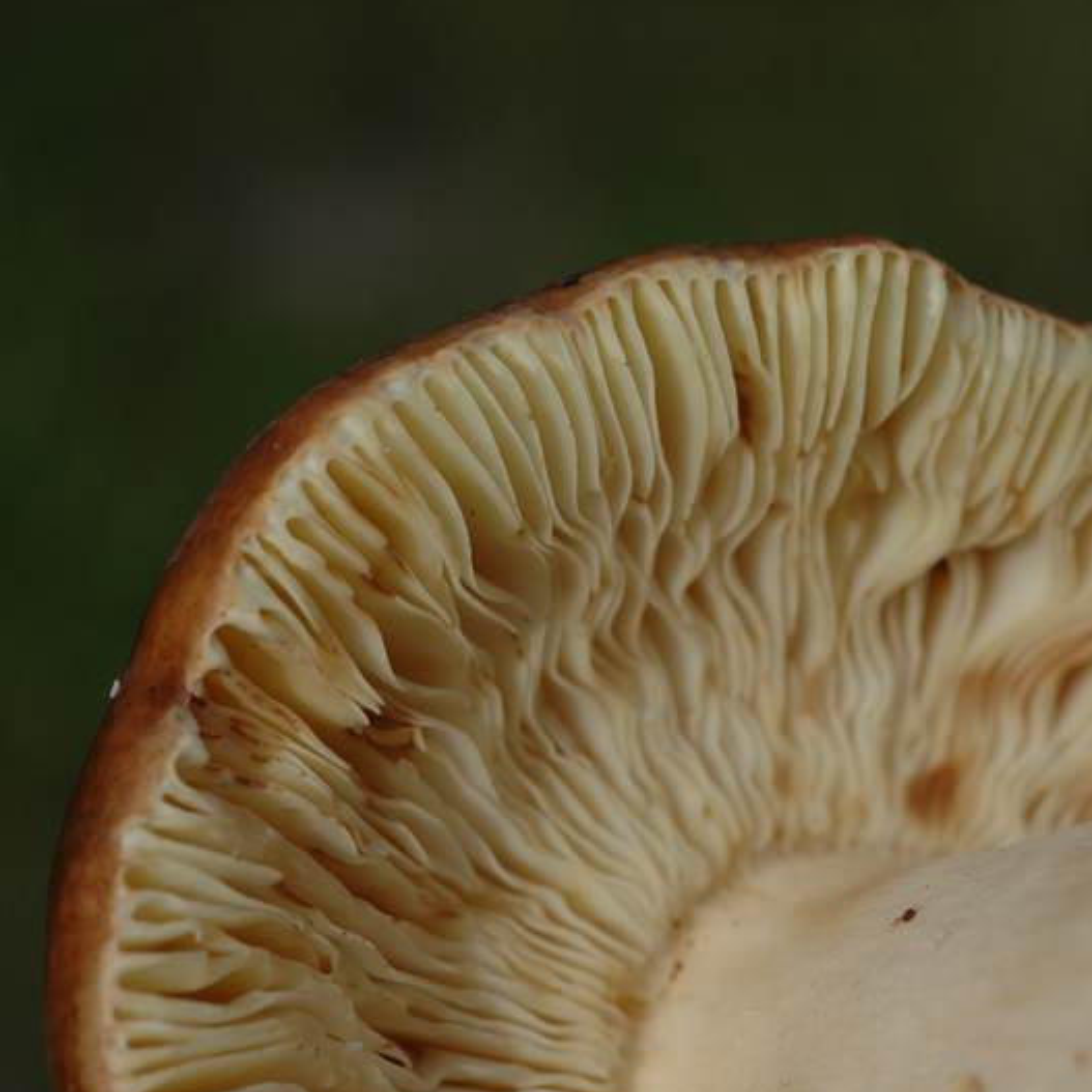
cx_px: 549
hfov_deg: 15.0
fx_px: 4140
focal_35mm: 116
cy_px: 818
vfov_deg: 15.0
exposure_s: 1/500
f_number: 11
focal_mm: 60
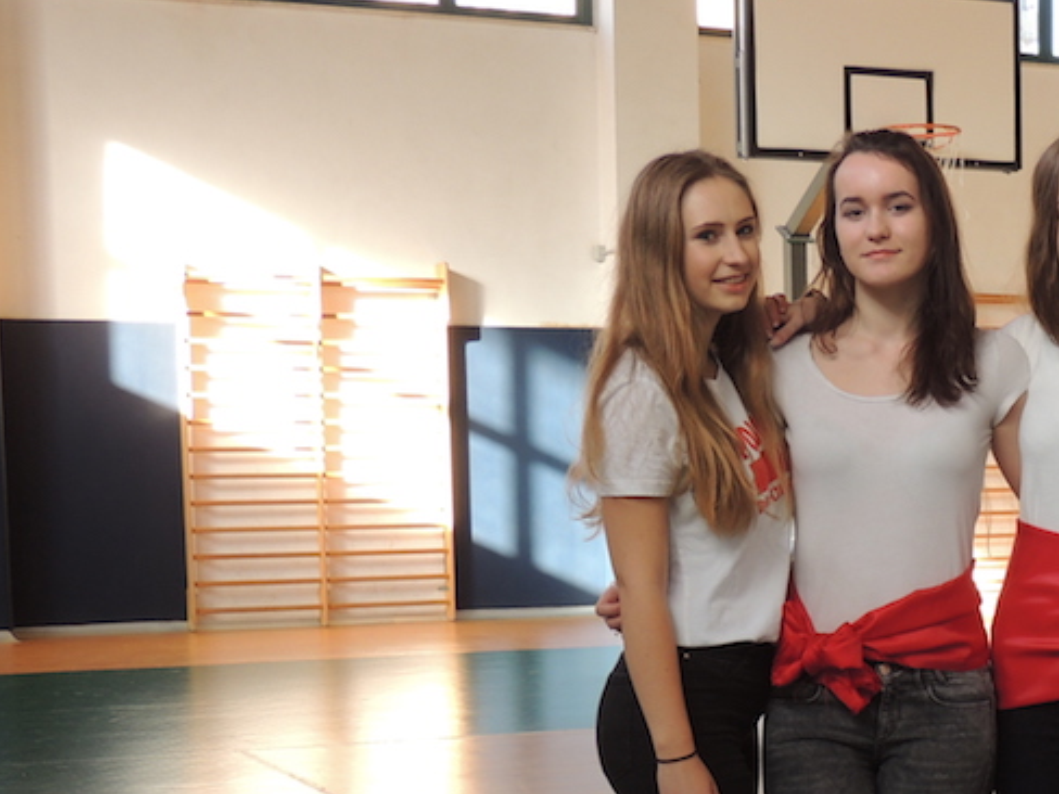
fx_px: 2570
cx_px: 1076
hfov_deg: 22.3
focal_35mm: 84
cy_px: 716
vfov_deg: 17.3
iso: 100
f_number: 3.3
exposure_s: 1/60
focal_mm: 7.1
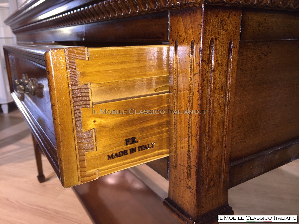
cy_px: 112
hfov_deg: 61.7
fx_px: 250
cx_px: 150
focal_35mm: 29
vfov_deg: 48.2
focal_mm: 4.15
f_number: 2.2
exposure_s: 1/33
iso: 40
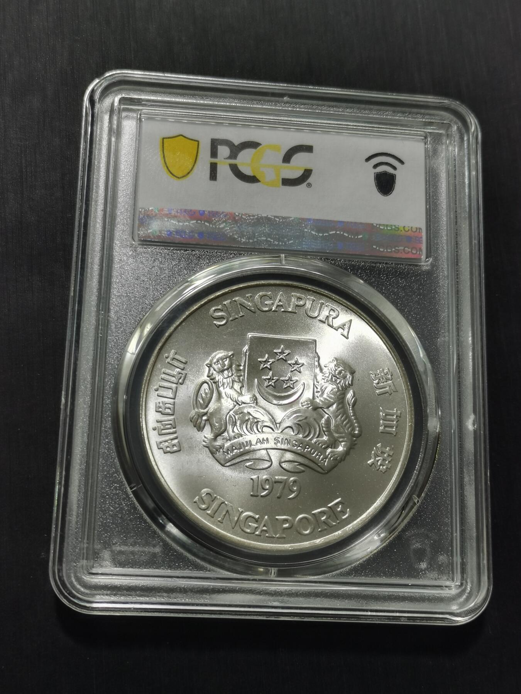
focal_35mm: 53
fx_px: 1064
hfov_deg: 27.5
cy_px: 347
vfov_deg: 36.2
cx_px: 260
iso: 50
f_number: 1.8
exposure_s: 1/124
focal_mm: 5.58
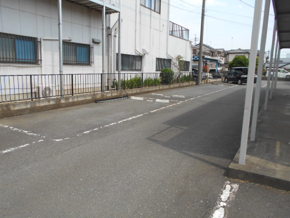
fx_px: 218
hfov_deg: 67.3
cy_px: 109
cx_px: 145
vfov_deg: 53.1
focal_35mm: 26
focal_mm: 4.6
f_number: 3.2
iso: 80
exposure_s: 1/640
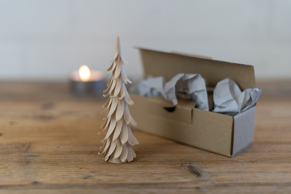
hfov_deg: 39.6
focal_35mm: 50
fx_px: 404
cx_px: 146
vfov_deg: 27.0
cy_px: 97
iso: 200
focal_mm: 50
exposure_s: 1/250
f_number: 1.8
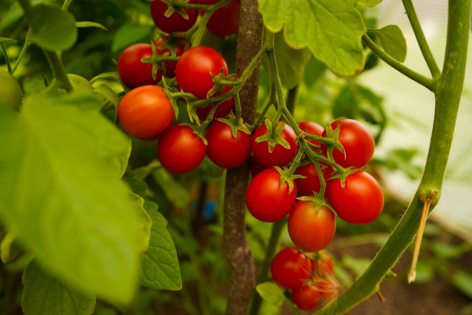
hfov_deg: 61.9
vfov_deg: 43.6
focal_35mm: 30
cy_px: 158
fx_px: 393
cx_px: 236
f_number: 4.5
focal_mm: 30
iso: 160
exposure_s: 1/125
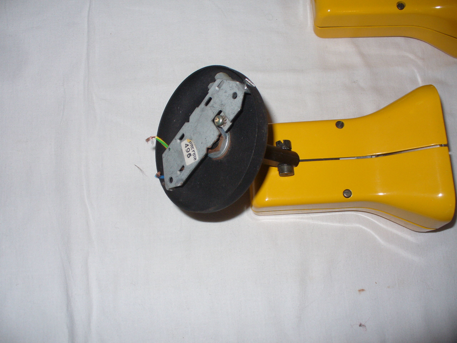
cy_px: 172
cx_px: 228
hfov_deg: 50.1
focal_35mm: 37
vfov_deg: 38.7
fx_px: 488
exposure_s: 1/30
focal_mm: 6.1
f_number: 2.8
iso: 100
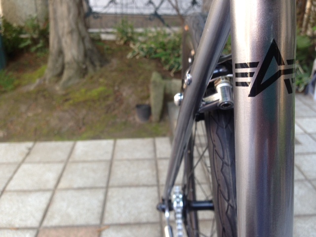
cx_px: 158
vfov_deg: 42.9
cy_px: 118
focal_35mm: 33
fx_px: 301
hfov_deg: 55.4
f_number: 2.4
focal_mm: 4.12
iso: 50
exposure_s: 1/40
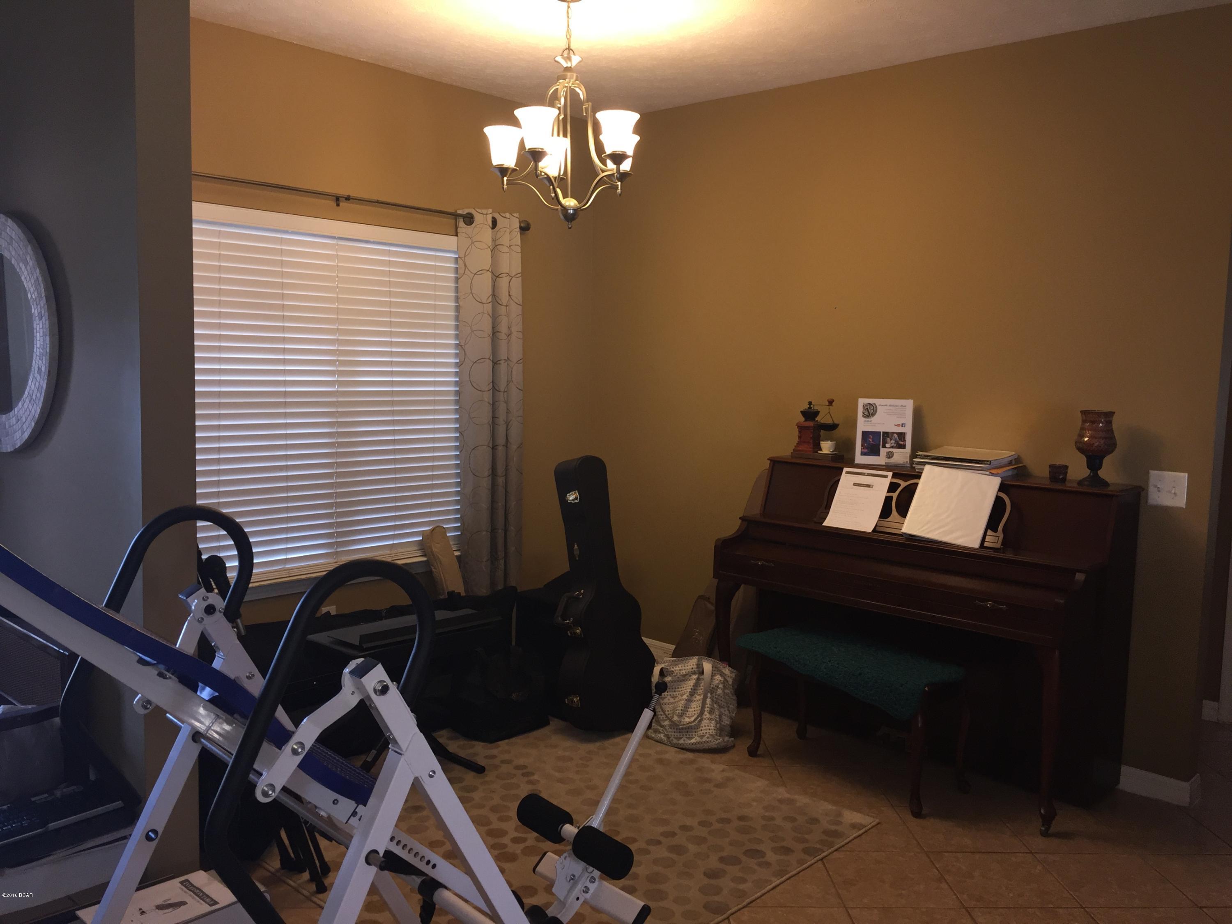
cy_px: 462
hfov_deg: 61.7
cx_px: 616
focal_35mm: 29
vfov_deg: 48.2
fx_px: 1032
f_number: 2.2
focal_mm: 4.15
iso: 64
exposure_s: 1/30
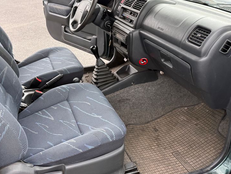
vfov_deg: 41.6
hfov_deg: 53.0
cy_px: 72
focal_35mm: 34
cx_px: 78
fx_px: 227
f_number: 1.78
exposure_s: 1/395
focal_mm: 6.76
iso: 100
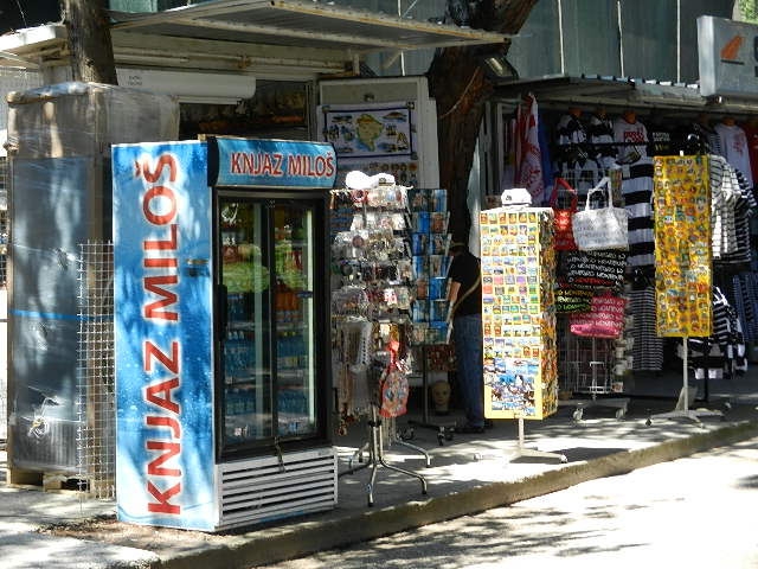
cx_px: 379
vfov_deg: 16.2
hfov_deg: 21.5
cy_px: 284
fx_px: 1993
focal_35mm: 91
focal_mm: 16.3
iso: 180
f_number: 4.9
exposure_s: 1/250
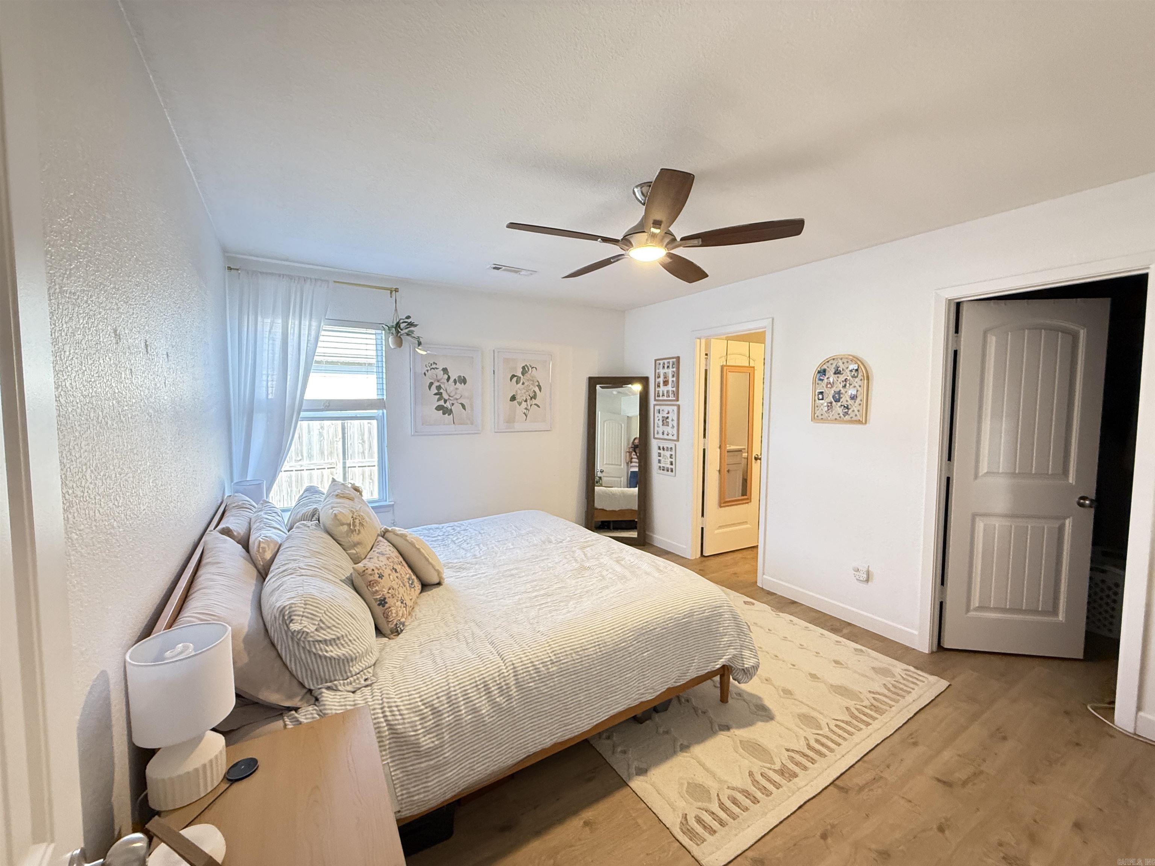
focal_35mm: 14
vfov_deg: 85.7
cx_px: 578
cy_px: 433
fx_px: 467
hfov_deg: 102.1
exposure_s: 1/60
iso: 500
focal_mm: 2.22
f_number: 2.2
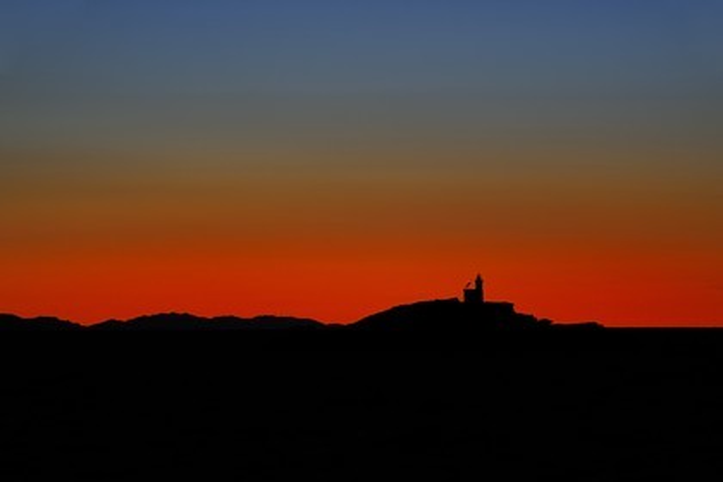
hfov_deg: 10.3
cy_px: 241
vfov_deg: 6.9
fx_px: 4016
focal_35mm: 200
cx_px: 362
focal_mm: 200
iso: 800
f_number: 2.8
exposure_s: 1/60
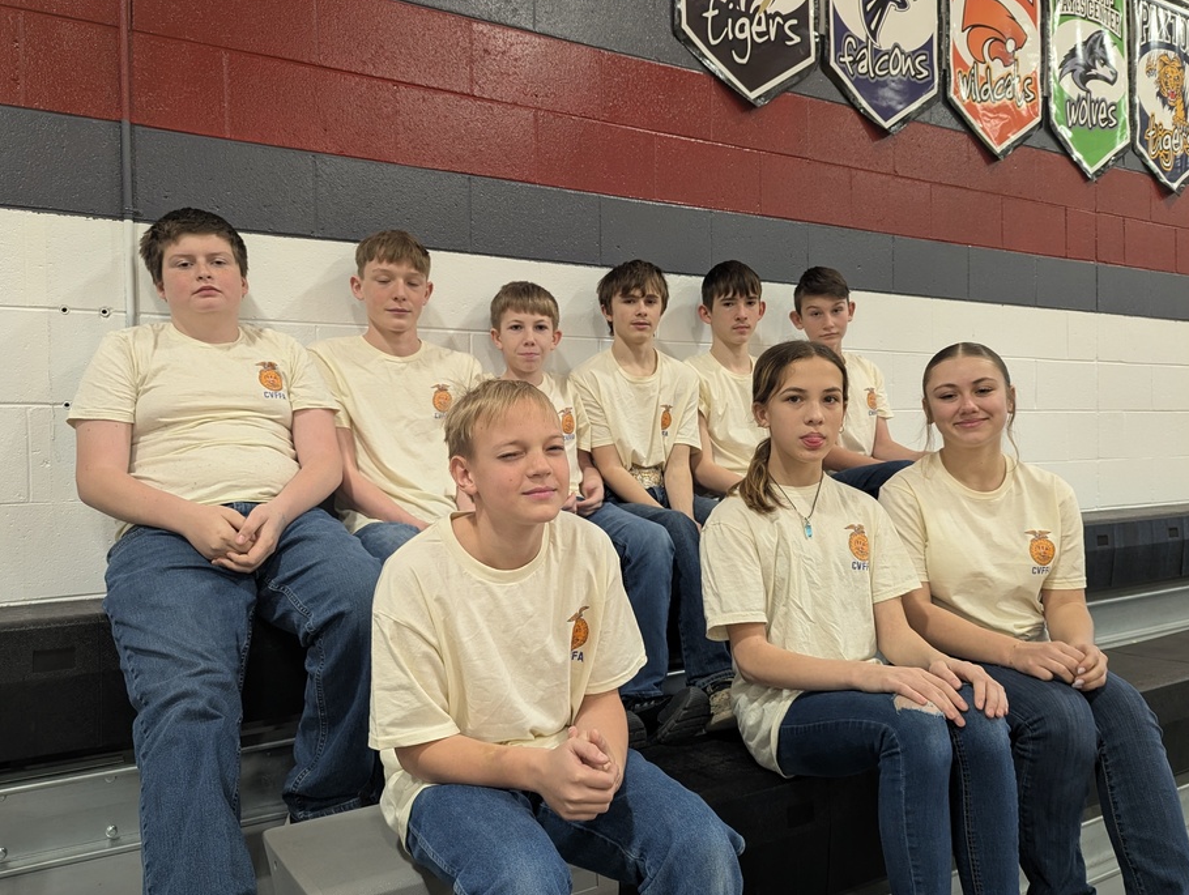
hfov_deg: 65.2
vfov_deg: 51.5
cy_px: 442
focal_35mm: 27
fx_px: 929
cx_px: 575
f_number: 1.85
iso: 91
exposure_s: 1/42.3
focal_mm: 6.81
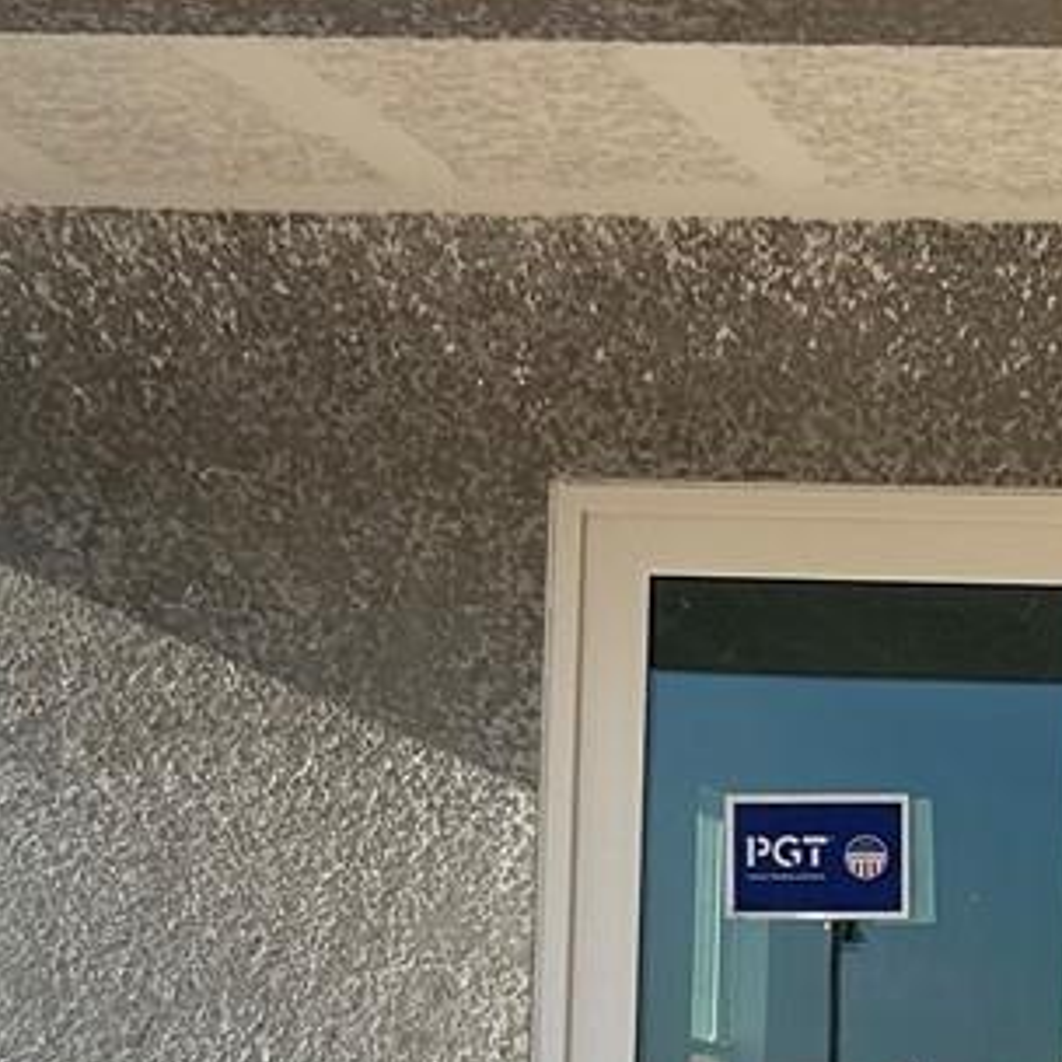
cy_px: 1195
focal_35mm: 121
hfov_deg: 14.0
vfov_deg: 14.1
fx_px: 4200
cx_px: 1272
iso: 50
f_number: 1.5
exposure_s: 1/3077
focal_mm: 5.7
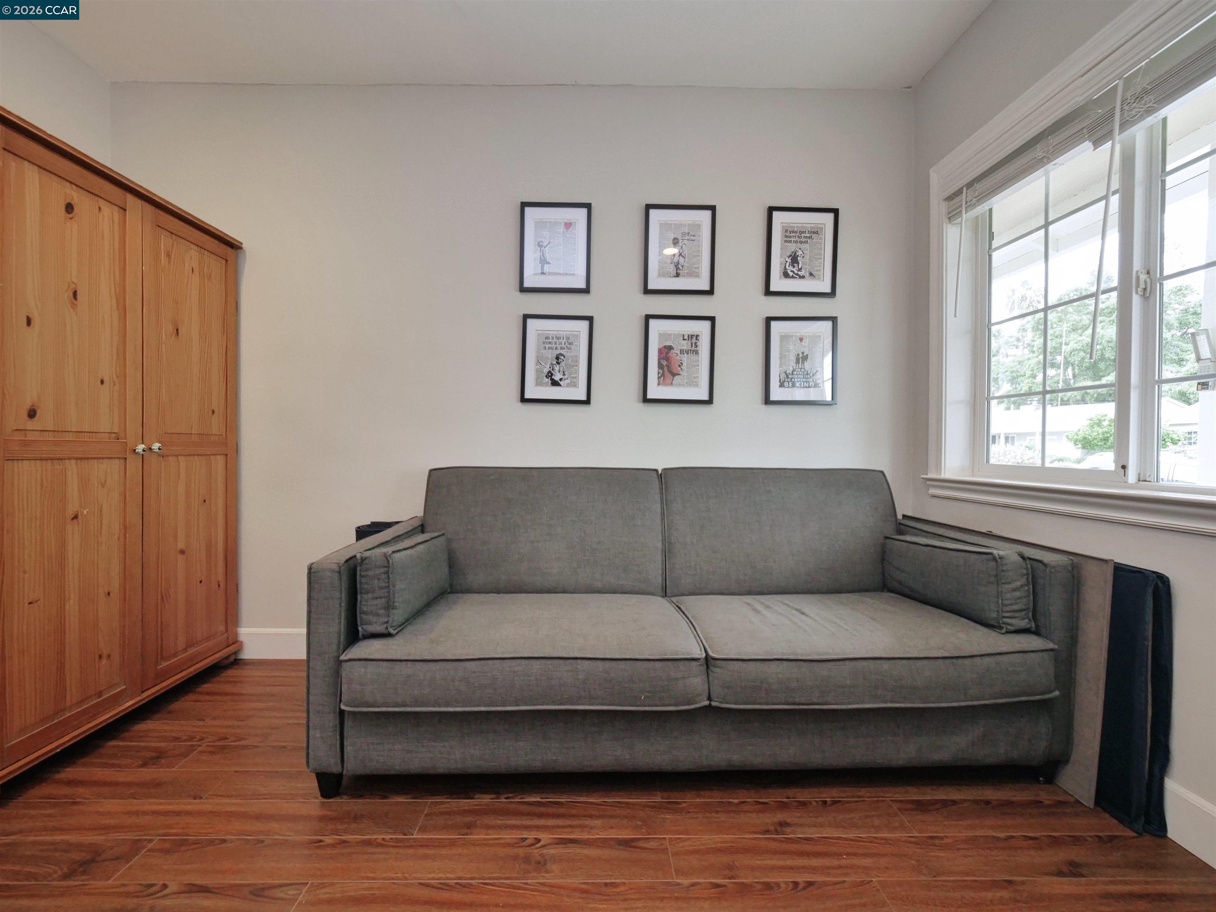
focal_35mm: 14
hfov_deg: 102.1
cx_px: 608
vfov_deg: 85.7
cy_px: 456
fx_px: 492
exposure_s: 1/160
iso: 800
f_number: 3.5
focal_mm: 7
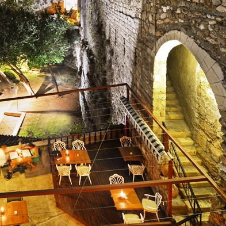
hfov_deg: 48.6
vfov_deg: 49.8
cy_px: 49
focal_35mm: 31
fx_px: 229
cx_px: 36
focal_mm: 14
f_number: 8
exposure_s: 20
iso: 100
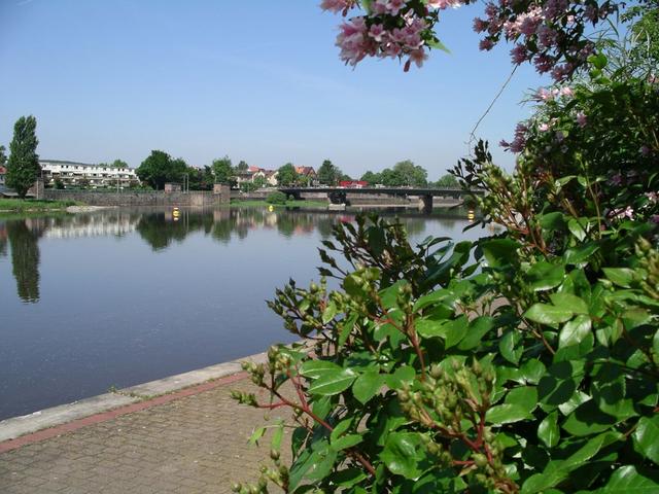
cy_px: 247
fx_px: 704
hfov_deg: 50.1
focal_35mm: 37
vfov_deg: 38.7
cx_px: 330
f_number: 5.6
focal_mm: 7.8
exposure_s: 1/400
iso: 64
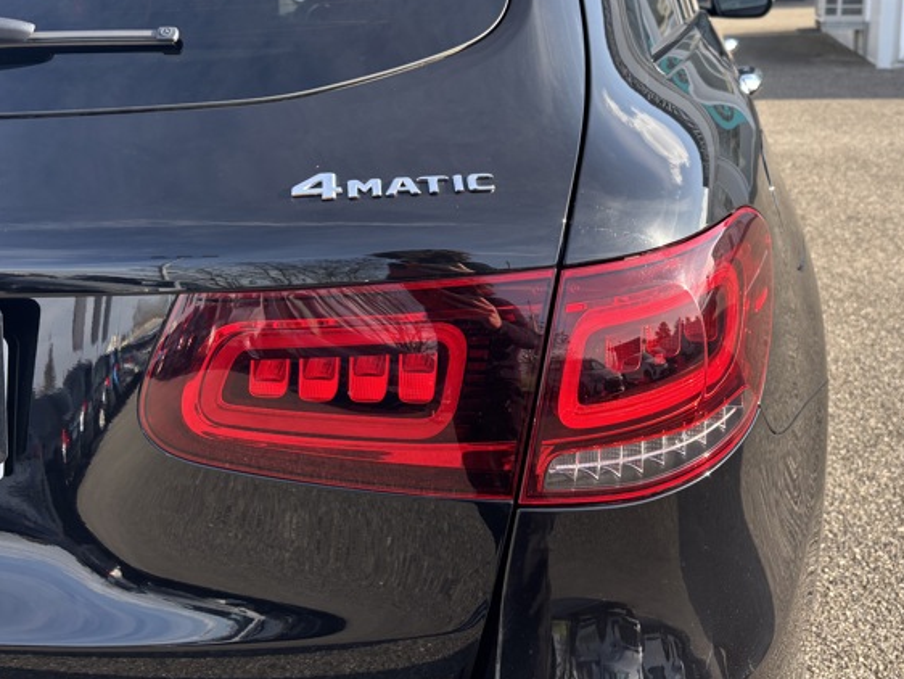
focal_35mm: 37
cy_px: 200
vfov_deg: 38.0
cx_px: 537
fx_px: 967
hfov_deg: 49.8
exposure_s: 1/574
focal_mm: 5.96
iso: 50
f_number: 1.6
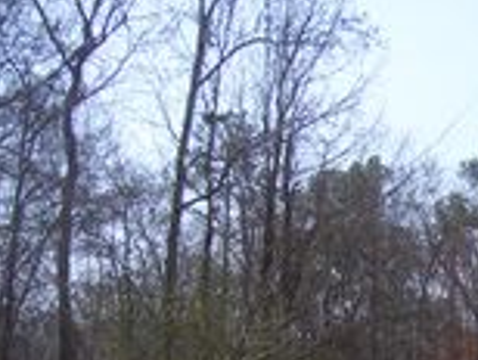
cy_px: 427
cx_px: 638
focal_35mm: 95
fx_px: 1314
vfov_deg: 15.1
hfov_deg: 19.0
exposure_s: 1/350
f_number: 5.6
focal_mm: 5.6
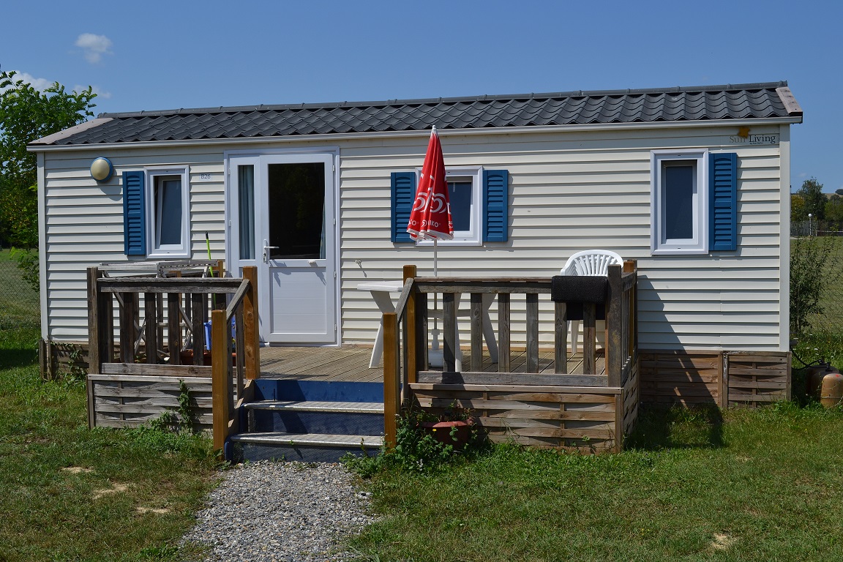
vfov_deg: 30.8
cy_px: 281
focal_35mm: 44
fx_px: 1019
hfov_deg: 45.0
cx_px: 422
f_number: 9
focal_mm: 29
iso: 100
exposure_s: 1/320
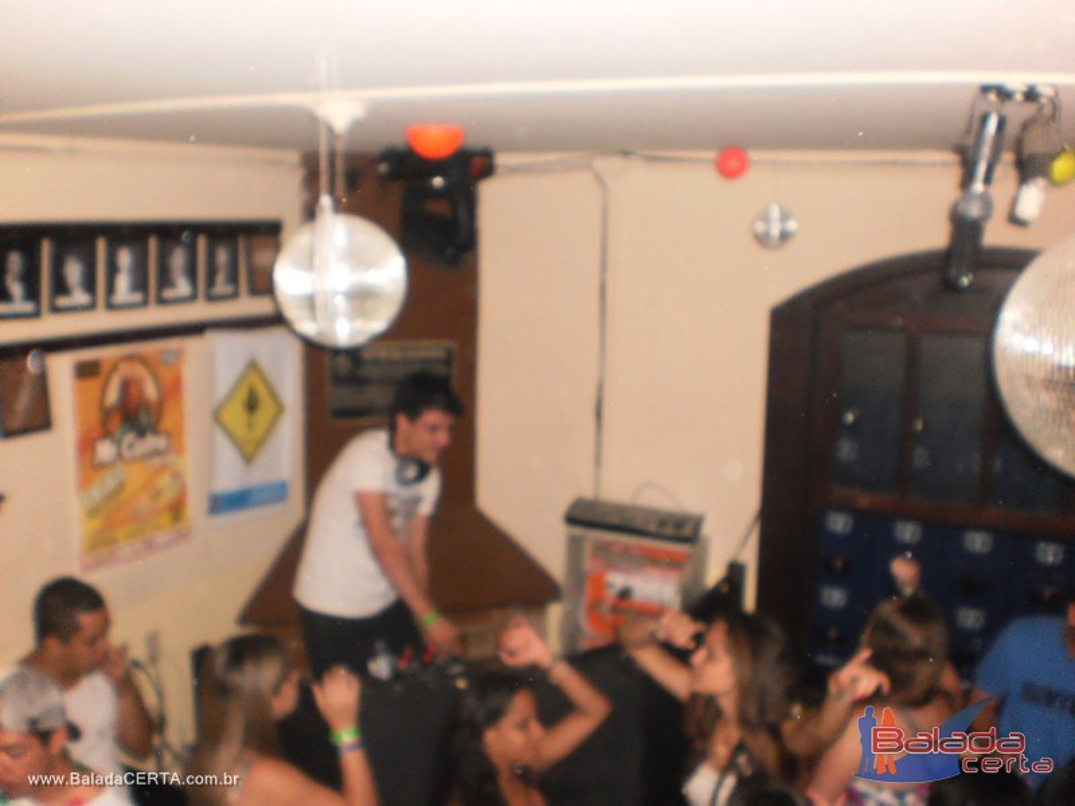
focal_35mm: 36
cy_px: 403
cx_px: 538
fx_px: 1118
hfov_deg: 51.4
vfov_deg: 39.7
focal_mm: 6.3
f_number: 3.1
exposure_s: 1/30
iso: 500
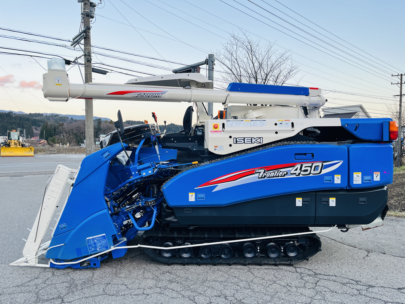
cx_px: 202
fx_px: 304
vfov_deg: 53.1
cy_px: 152
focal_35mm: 26
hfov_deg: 67.3
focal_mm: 5.1
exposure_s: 1/100
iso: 125
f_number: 1.6
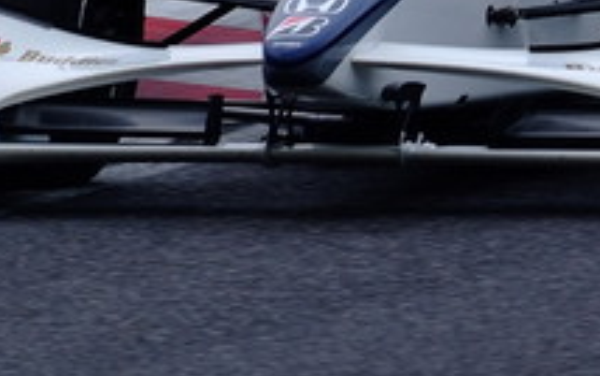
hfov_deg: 1.4
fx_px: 25195
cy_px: -95
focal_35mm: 1540
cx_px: 544
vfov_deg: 0.9
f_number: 5.6
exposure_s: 1/500
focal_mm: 300
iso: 400
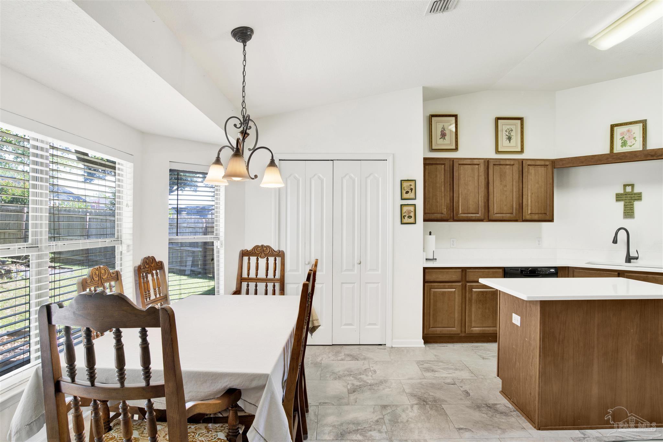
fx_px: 368
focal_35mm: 20
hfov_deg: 84.0
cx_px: 332
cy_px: 221
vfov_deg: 61.9
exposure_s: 1/3
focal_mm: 20
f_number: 11
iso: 200
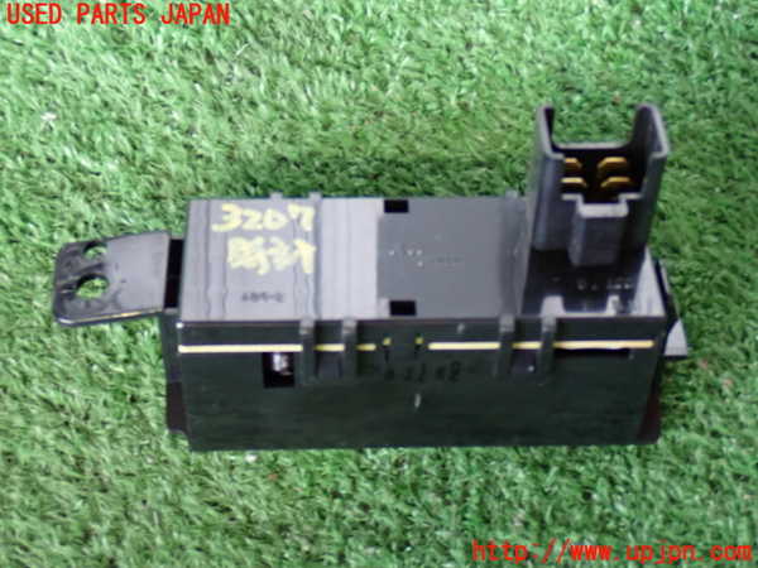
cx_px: 379
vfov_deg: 23.7
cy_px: 284
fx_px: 1358
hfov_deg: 31.2
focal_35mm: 62
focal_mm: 11.09
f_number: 3.6
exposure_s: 1/30
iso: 800
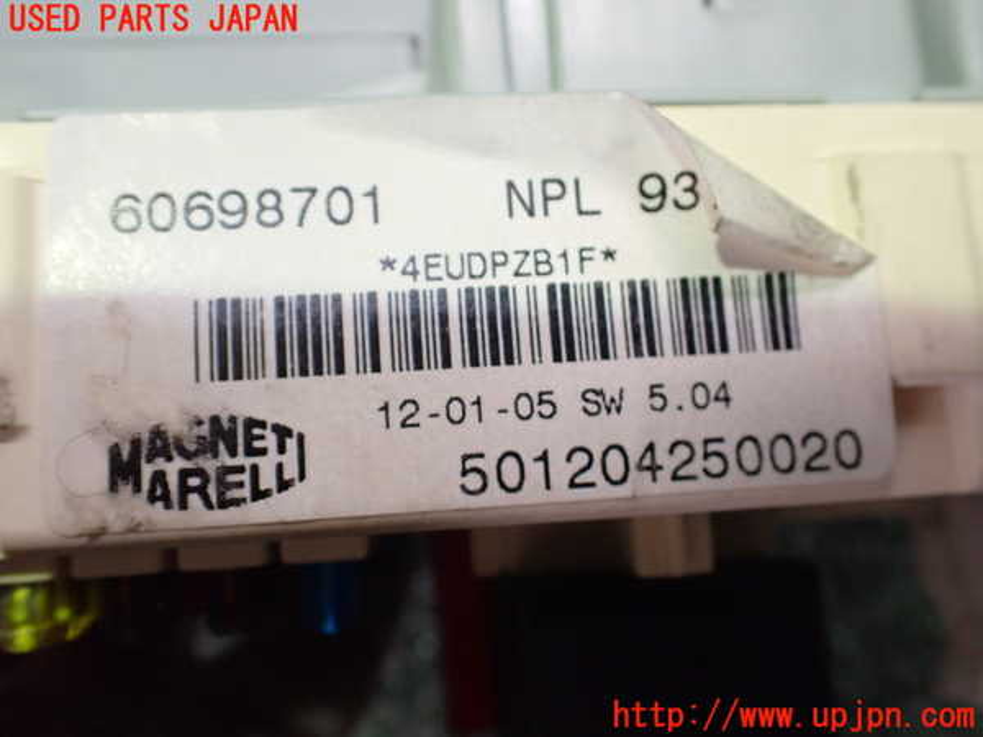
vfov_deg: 46.8
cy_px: 368
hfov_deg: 60.0
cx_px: 492
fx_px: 852
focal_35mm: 30
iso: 800
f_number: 2.3
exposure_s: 1/80
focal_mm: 5.4
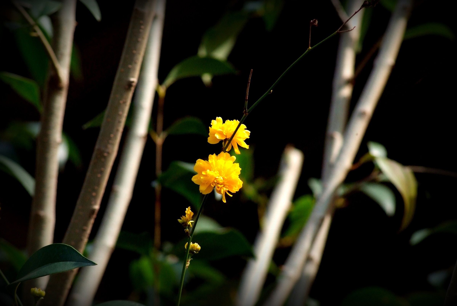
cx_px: 228
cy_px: 153
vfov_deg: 5.4
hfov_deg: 8.1
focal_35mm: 255
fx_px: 3241
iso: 1600
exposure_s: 1/2250
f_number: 7.1
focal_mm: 170
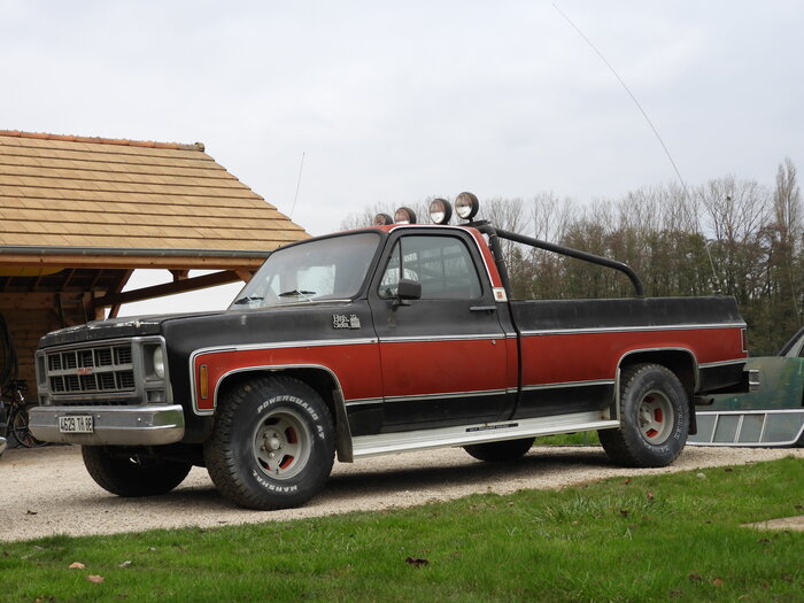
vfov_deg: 26.6
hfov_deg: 34.9
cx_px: 402
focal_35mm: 55
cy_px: 302
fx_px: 1277
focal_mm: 9.9
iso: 100
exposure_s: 1/50
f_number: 4
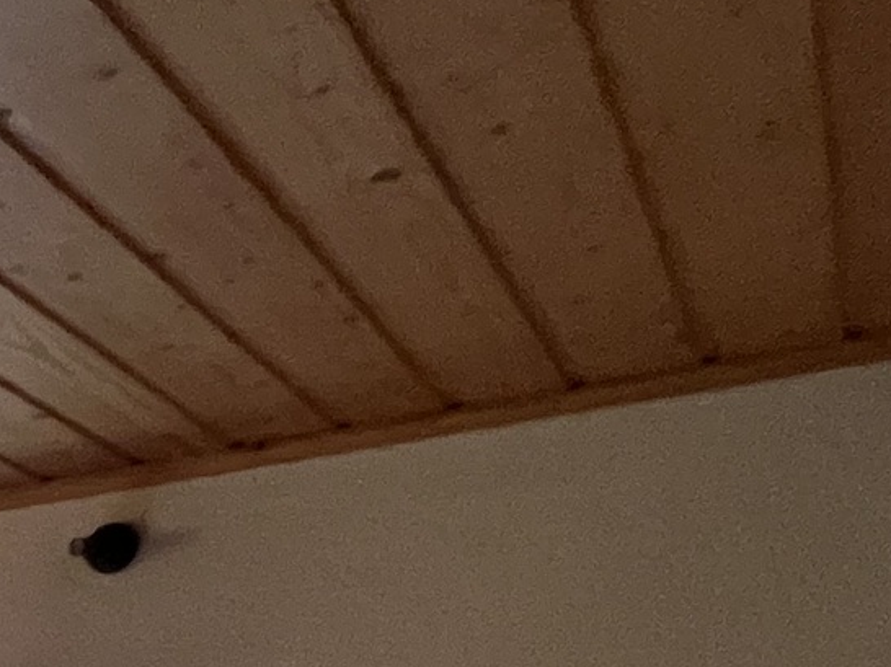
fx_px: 1569
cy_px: 1398
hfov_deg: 19.4
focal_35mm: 61
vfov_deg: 16.7
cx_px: -862
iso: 500
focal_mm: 1.57
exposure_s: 1/50
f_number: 1.8
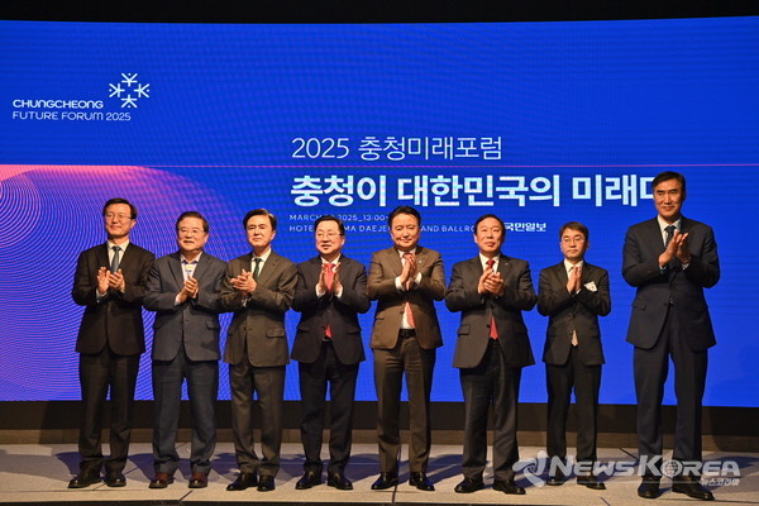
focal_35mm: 48
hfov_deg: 41.1
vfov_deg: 28.1
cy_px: 253
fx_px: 1012
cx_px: 380
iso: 1000
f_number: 6.3
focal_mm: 48
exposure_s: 1/250
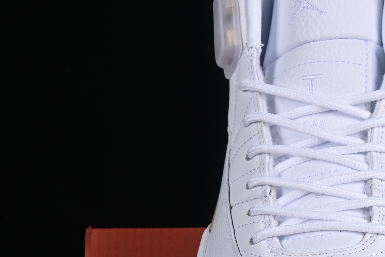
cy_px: 249
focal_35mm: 181
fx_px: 1935
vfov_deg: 7.6
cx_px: 423
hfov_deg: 11.2
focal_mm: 50
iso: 160
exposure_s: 1/125
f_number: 8
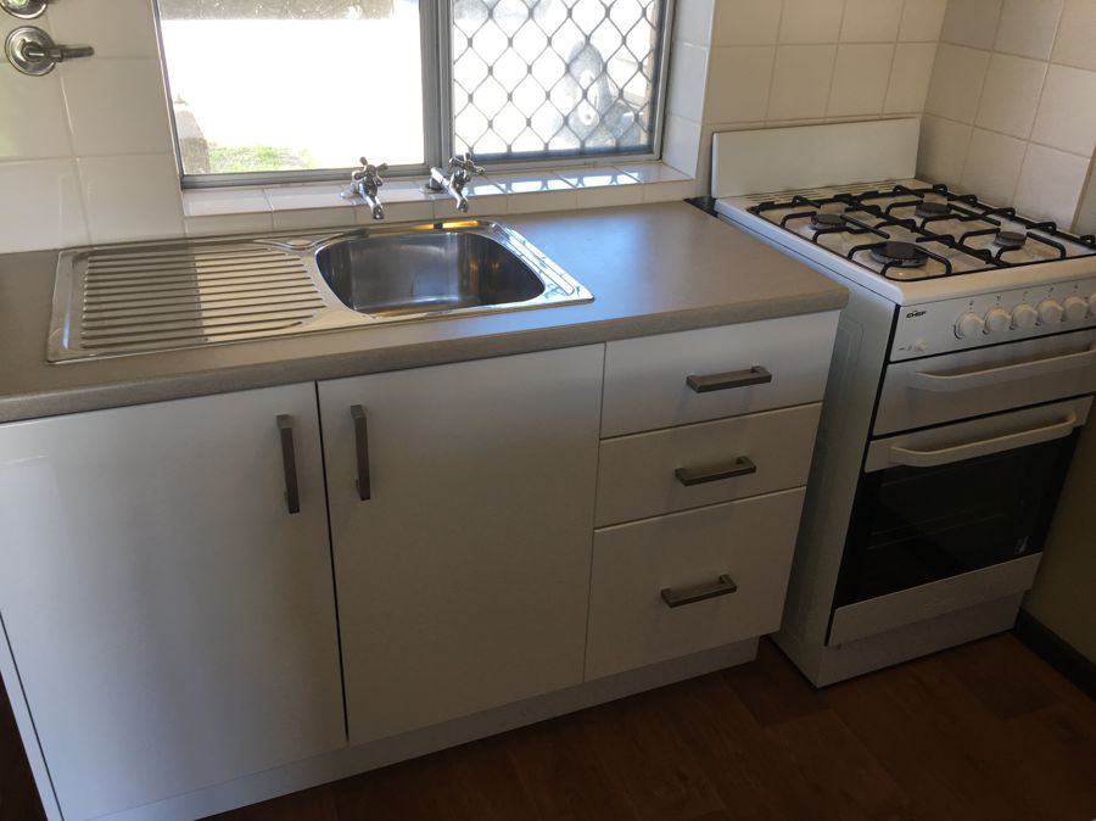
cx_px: 548
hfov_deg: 61.7
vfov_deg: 48.2
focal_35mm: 29
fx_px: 918
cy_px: 410
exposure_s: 1/50
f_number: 2.2
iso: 32
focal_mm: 4.15
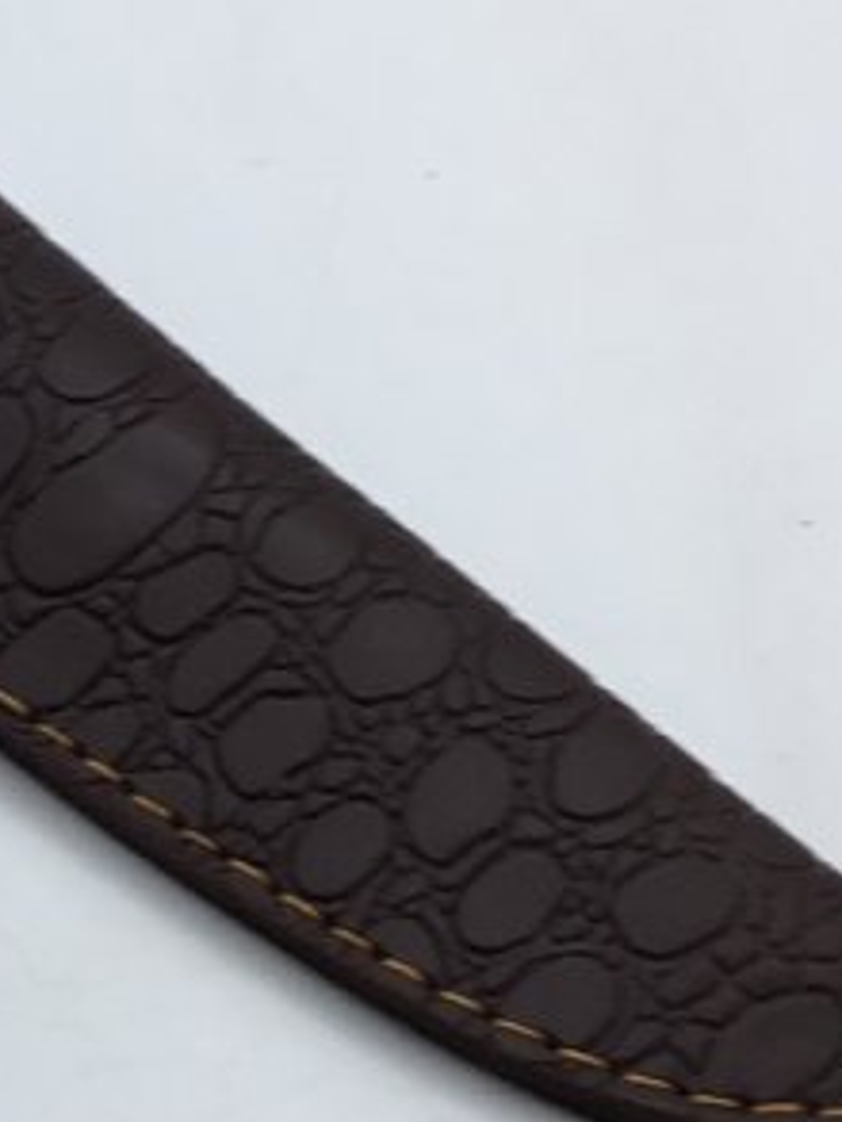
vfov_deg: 16.4
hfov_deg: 11.6
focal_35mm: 120
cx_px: -565
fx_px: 3889
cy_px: 580
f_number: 2.4
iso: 25
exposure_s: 1/128
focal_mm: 3.3
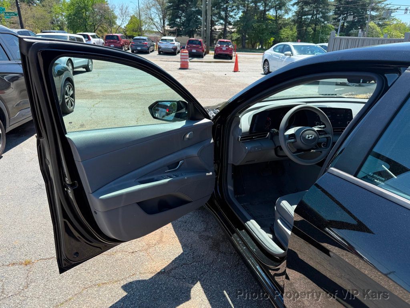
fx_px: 284
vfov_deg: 56.8
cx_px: 205
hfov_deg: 71.6
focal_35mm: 24
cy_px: 154
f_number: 1.78
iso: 80
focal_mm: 6.76
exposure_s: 1/1855
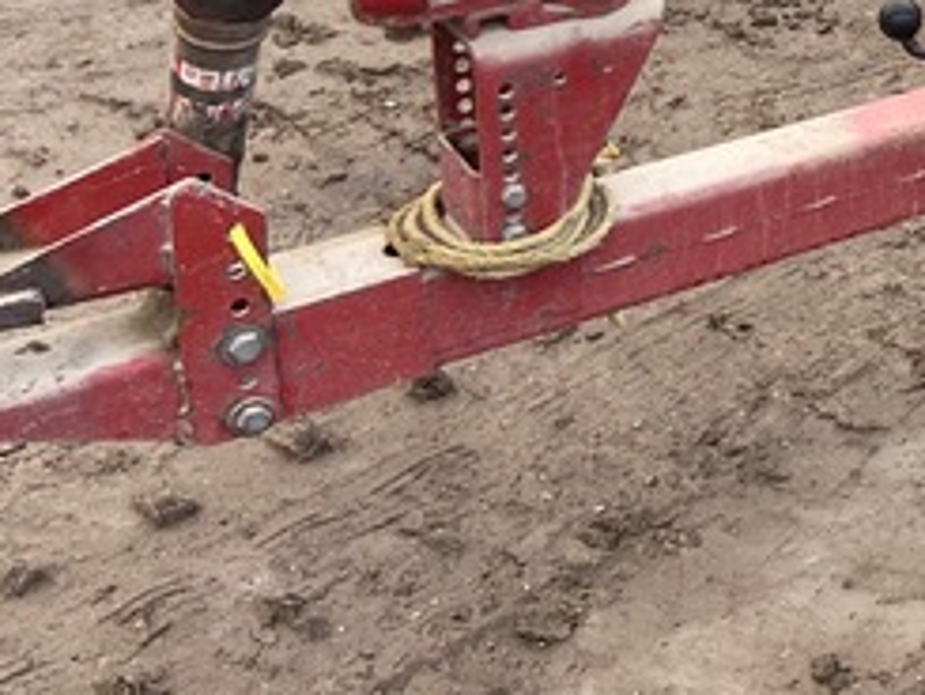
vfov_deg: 16.6
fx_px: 2272
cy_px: -159
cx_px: 1352
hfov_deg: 20.1
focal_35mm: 85
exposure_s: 1/168
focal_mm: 4.25
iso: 32
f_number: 1.8
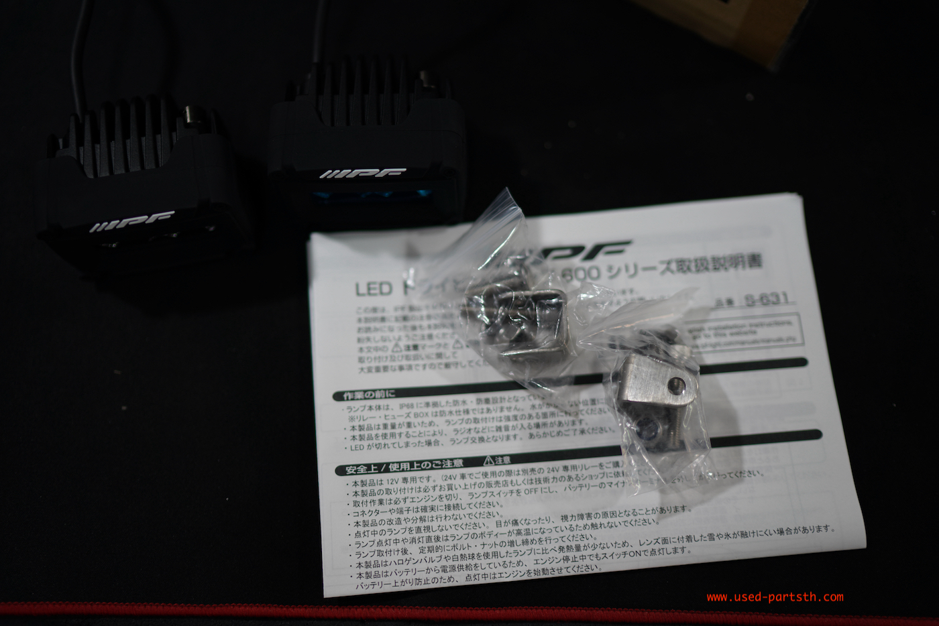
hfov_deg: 54.4
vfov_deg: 37.9
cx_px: 470
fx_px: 913
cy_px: 313
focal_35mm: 35
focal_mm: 35
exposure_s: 1/200
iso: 100
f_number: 1.4
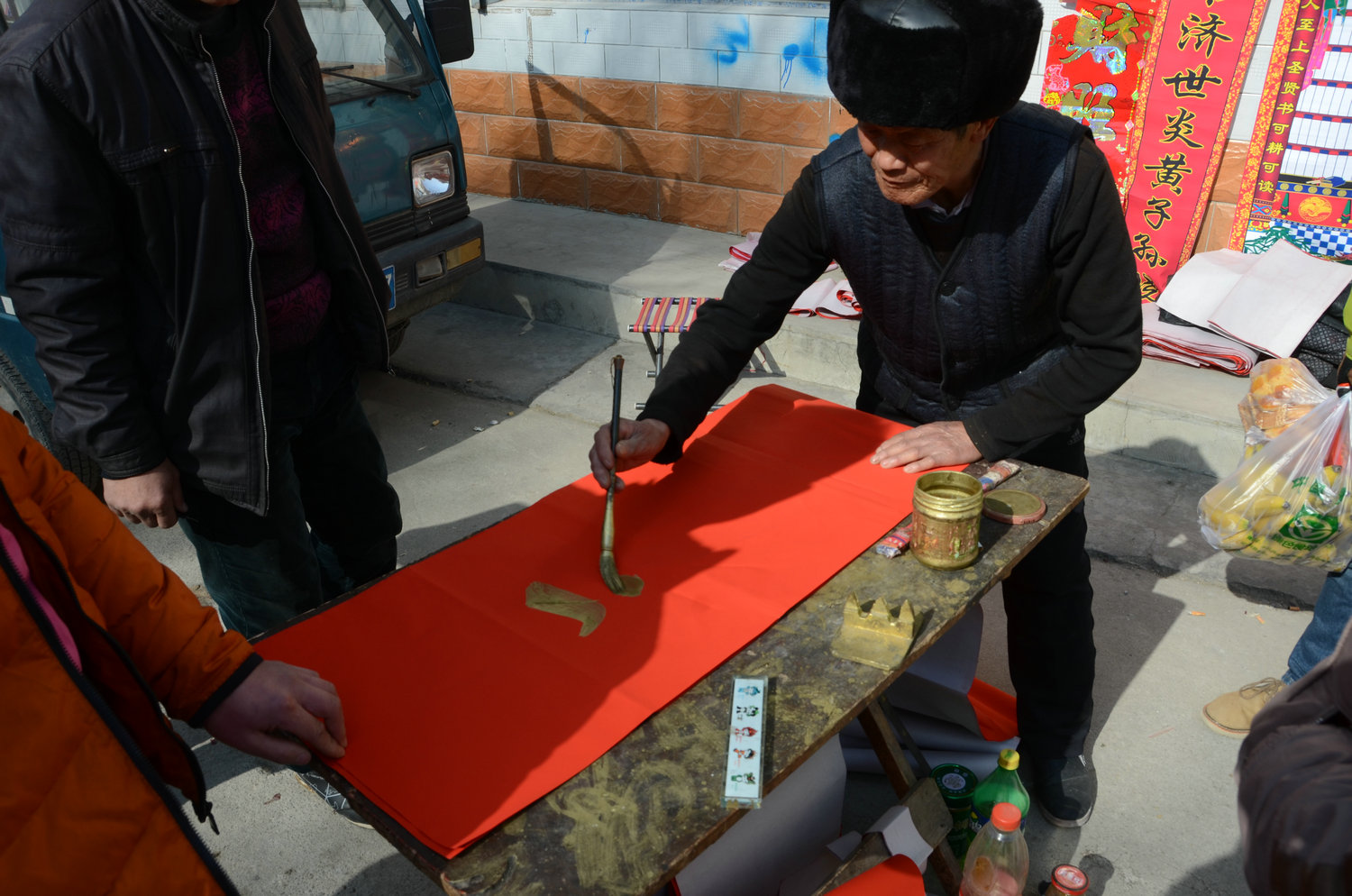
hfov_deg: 67.5
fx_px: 1012
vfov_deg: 47.8
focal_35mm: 27
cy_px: 448
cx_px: 676
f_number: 9
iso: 160
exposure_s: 1/200
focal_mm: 18
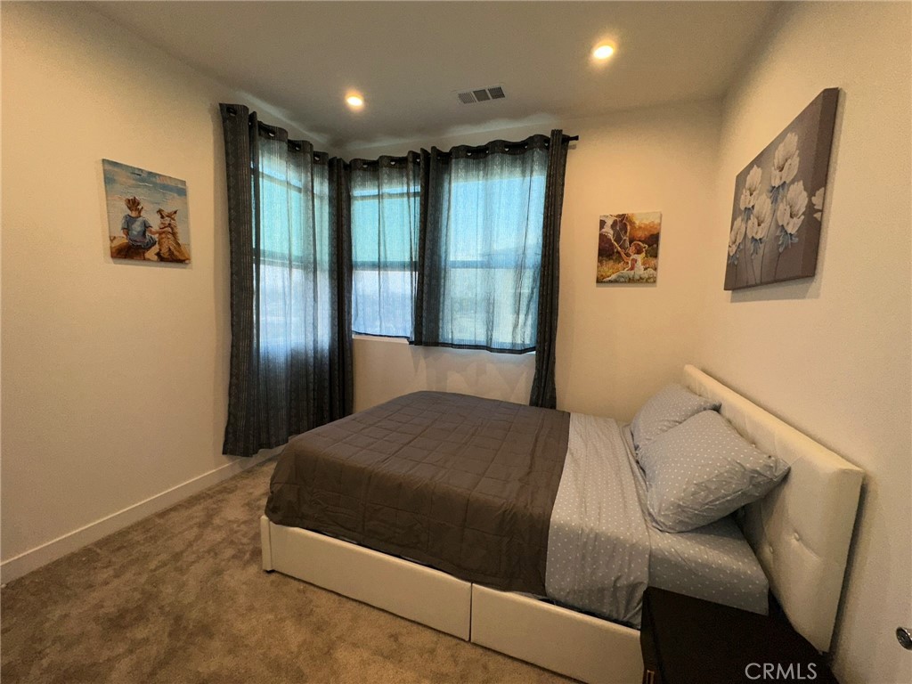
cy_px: 342
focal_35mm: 14
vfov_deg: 85.7
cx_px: 456
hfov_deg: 102.1
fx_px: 369
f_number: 2.2
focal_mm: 2.22
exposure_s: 1/122
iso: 32
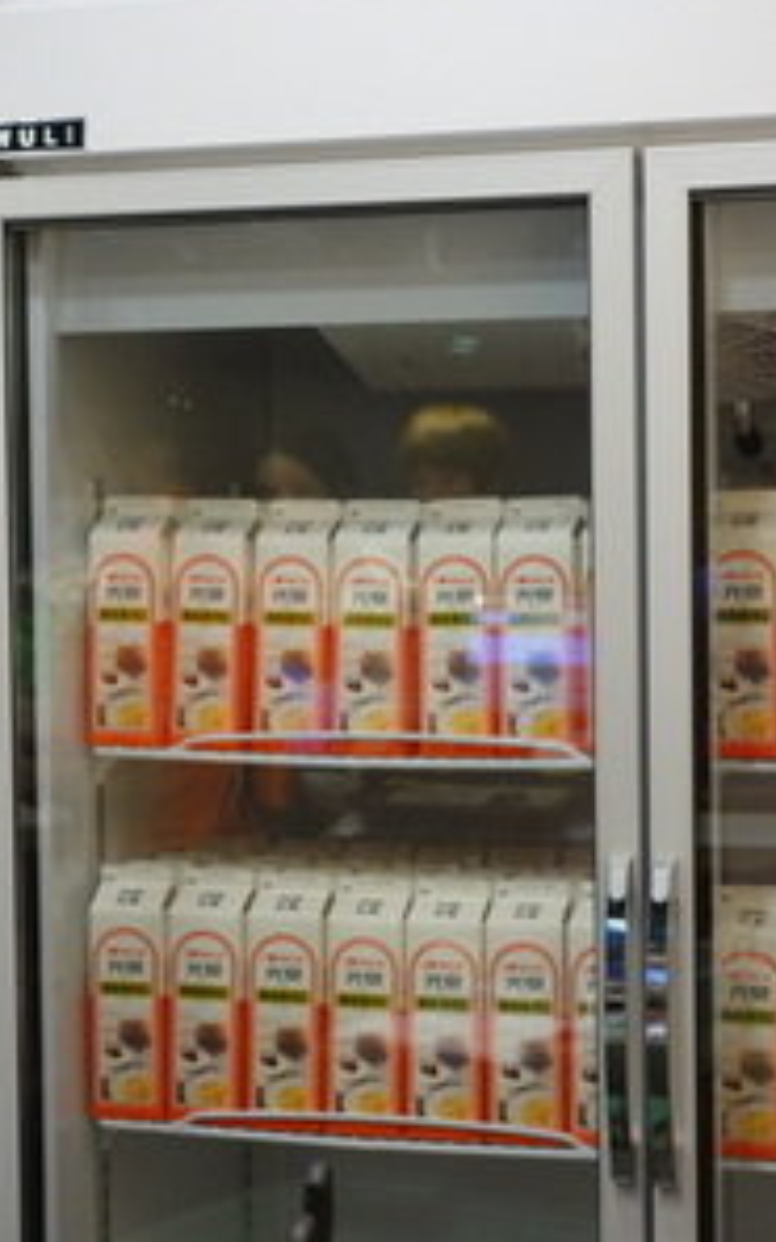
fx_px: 3012
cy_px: 619
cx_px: 302
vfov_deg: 23.3
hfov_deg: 14.7
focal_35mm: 89
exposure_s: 1/50
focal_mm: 16.01
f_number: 3.2
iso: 400
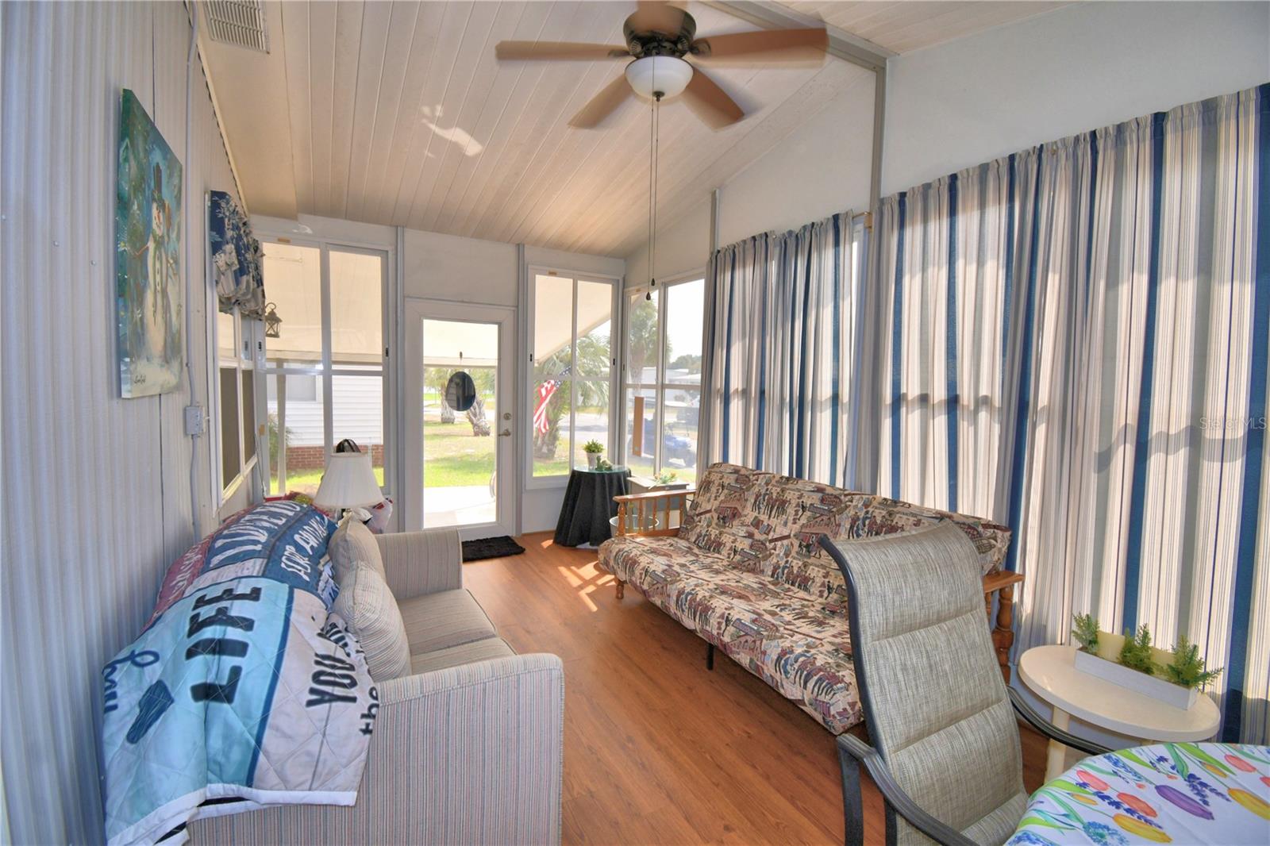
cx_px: 635
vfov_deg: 77.3
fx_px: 529
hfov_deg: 100.4
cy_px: 423
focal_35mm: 15
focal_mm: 10
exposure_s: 1/80
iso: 100
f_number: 4.5
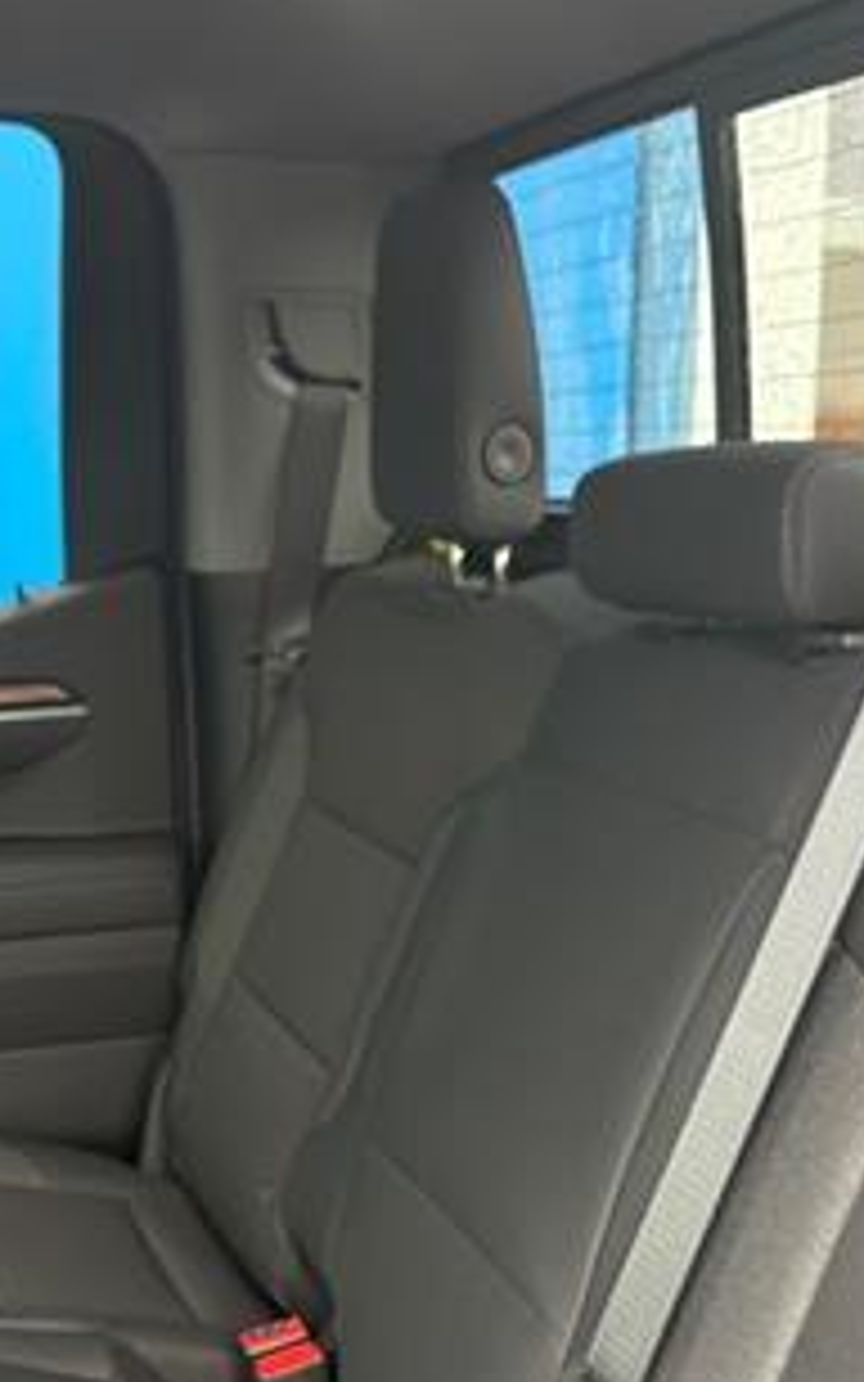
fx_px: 1996
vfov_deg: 37.5
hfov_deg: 24.3
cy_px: 977
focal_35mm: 53
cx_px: 274
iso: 320
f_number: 1.78
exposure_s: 1/60
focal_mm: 6.76
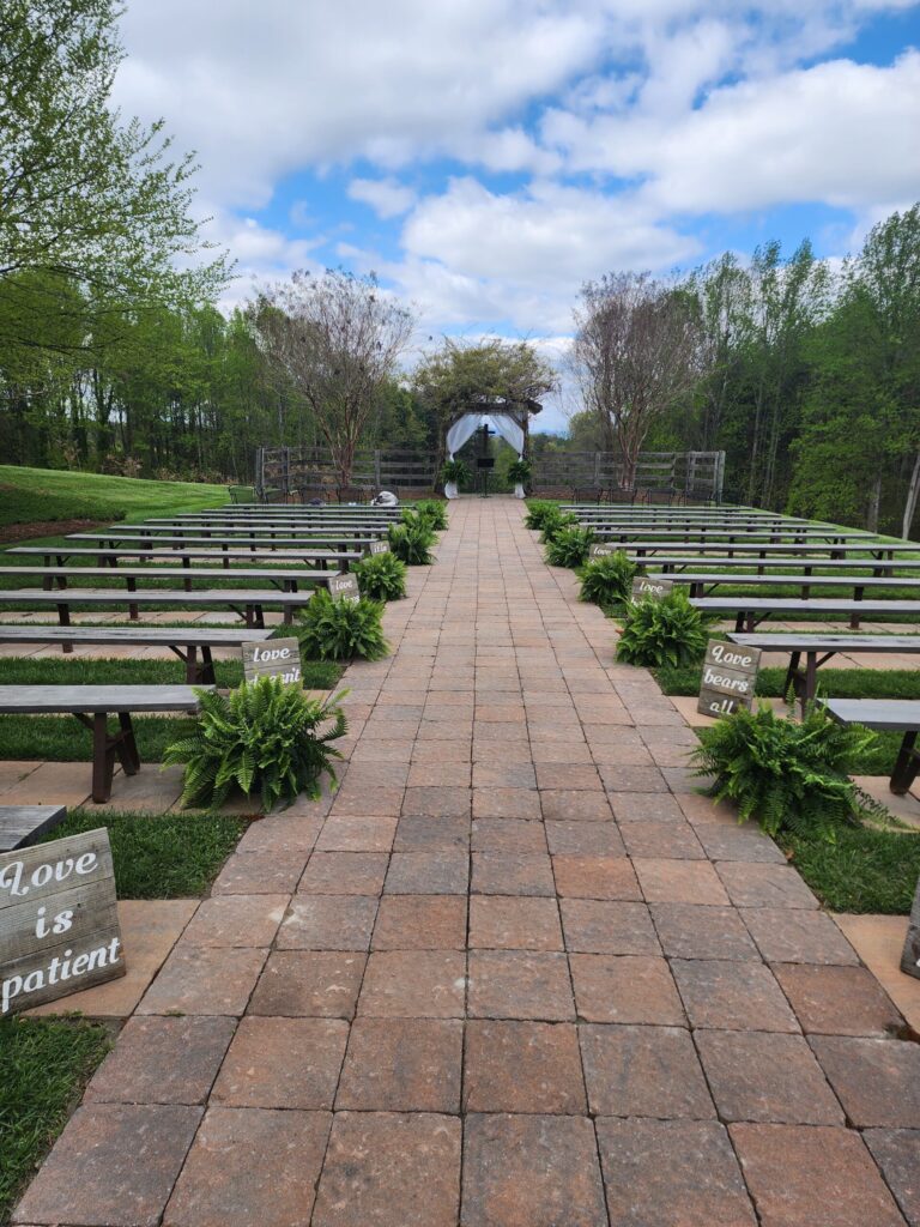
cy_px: 614
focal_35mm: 23
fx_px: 815
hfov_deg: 58.9
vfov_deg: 73.9
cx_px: 460
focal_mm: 6.4
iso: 12
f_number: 1.8
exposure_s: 1/722
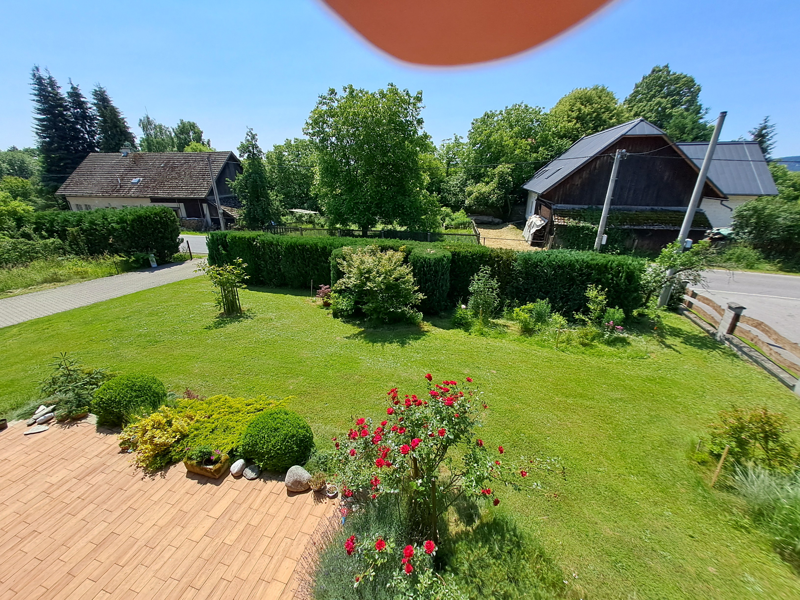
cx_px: 400
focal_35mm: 13
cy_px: 300
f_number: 2.2
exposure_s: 1/1825
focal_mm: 1.42
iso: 40
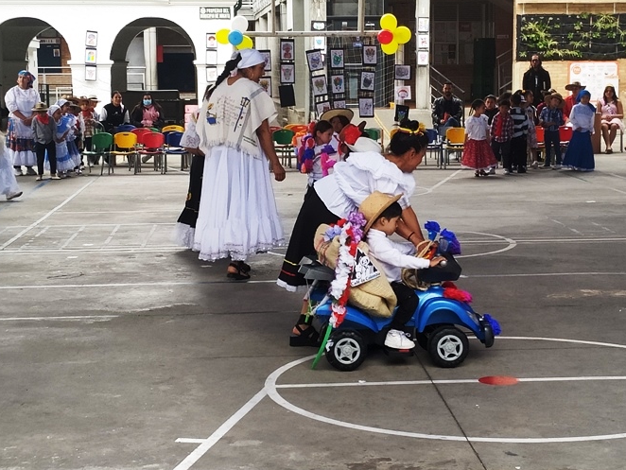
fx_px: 525
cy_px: 242
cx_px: 366
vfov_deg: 48.2
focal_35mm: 29
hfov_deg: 61.3
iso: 125
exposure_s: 1/231
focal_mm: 3.94
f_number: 1.9
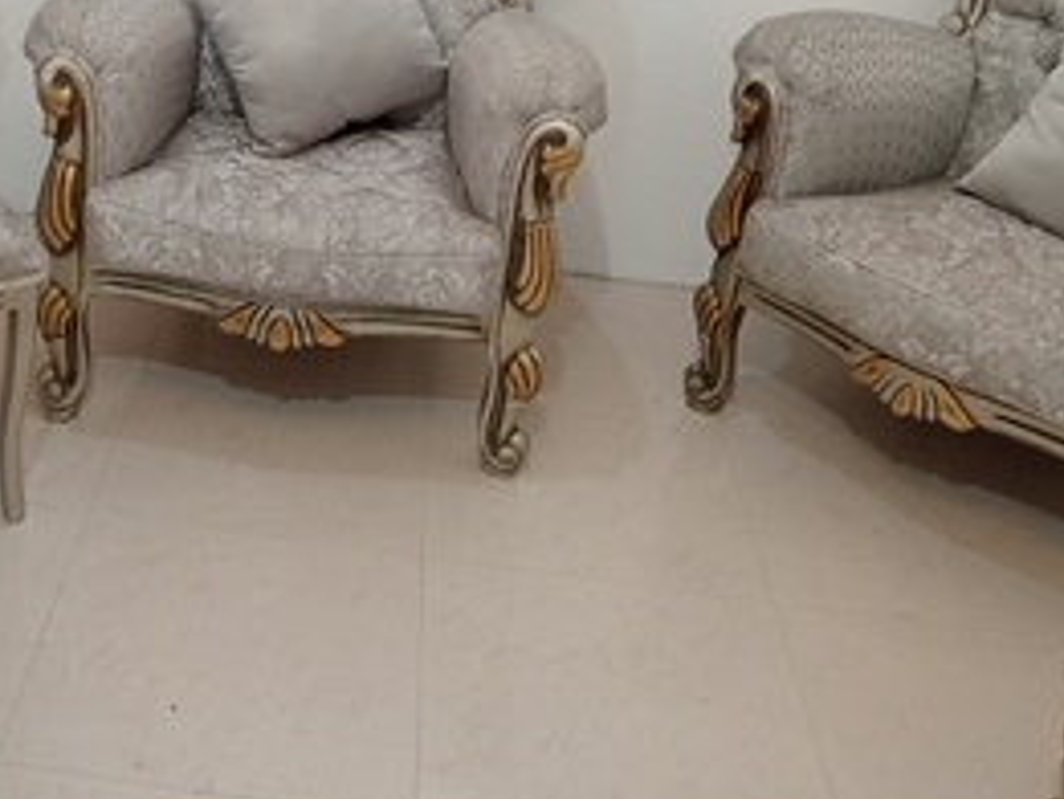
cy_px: 124
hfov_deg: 37.7
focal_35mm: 49
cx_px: 236
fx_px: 1507
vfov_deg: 28.8
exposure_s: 1/33.3
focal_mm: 3.98
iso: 453
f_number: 1.8
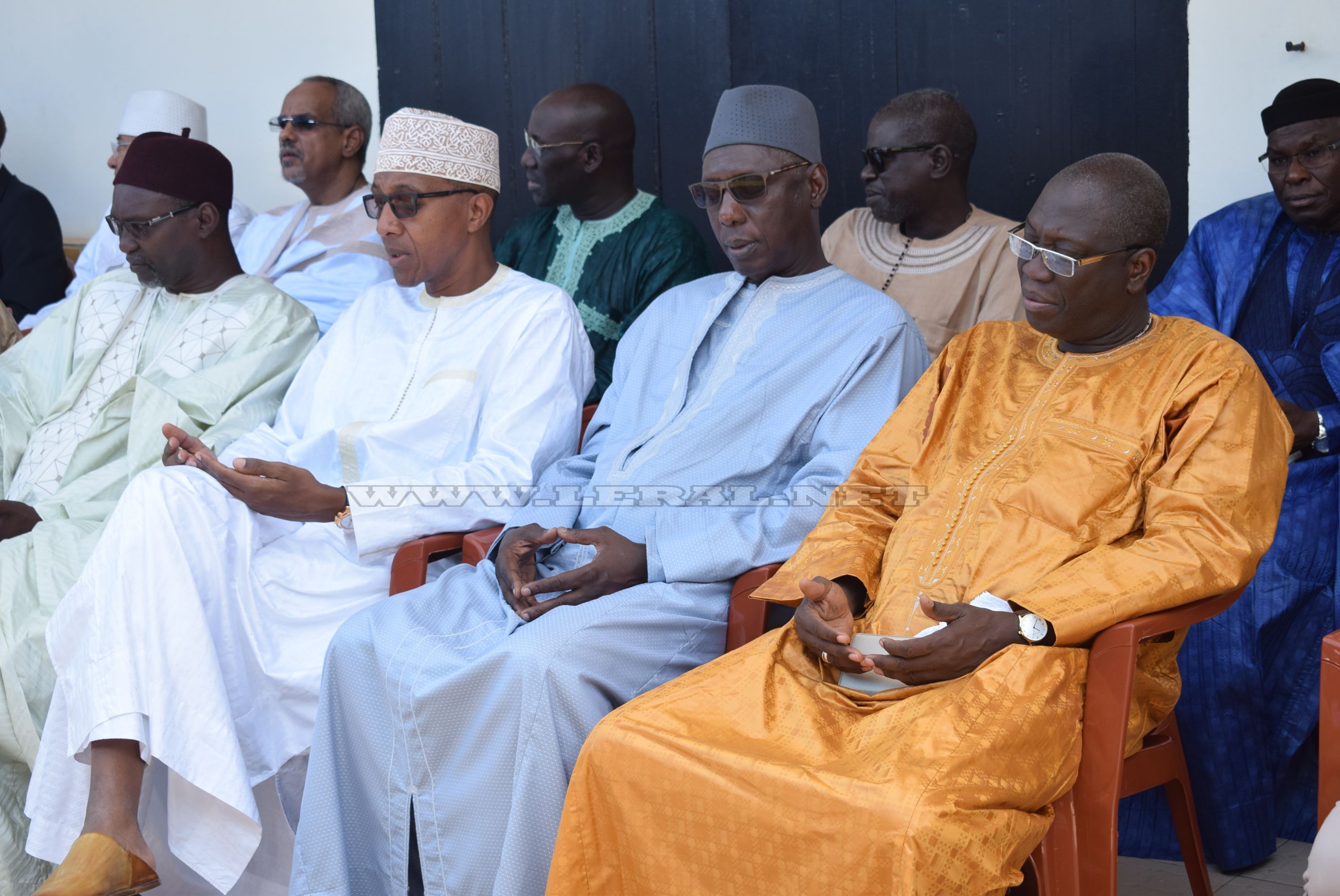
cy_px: 448
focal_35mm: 72
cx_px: 670
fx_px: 2682
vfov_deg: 19.0
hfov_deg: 28.1
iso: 320
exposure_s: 1/250
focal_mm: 48
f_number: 5.3
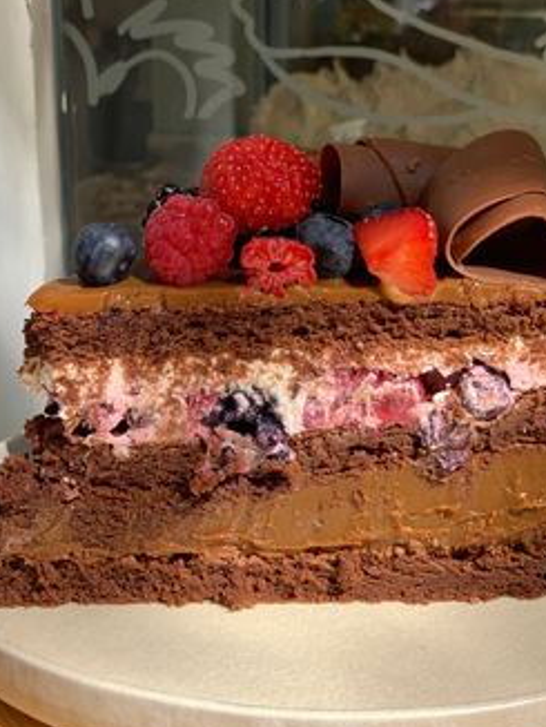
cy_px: 377
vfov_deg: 28.5
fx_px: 1428
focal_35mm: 68
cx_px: 310
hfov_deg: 21.6
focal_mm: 6
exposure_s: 1/251
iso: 16
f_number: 2.4
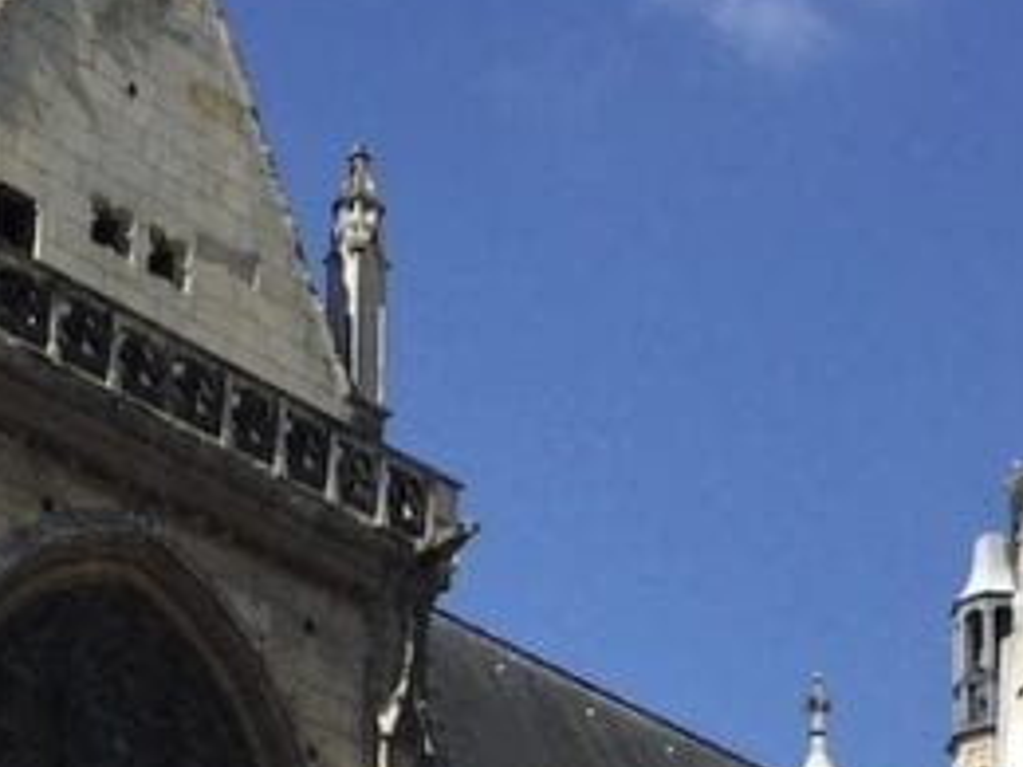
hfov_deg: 17.3
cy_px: 1141
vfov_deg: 12.4
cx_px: 606
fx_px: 3369
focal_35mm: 114
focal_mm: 4.15
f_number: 2.2
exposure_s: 1/3968
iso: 32
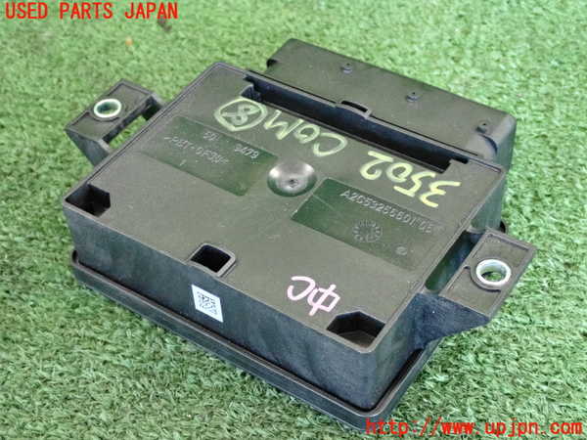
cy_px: 220
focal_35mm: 58
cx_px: 294
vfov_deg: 25.2
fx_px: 984
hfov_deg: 33.2
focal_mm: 10.35
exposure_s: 1/125
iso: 3200
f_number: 3.5
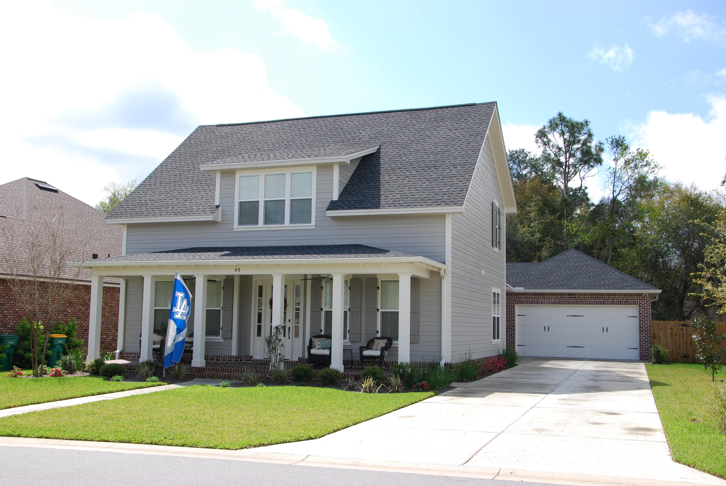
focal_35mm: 38
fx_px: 757
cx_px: 363
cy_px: 243
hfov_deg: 51.2
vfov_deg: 35.6
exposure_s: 1/200
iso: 100
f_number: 7.1
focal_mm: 25
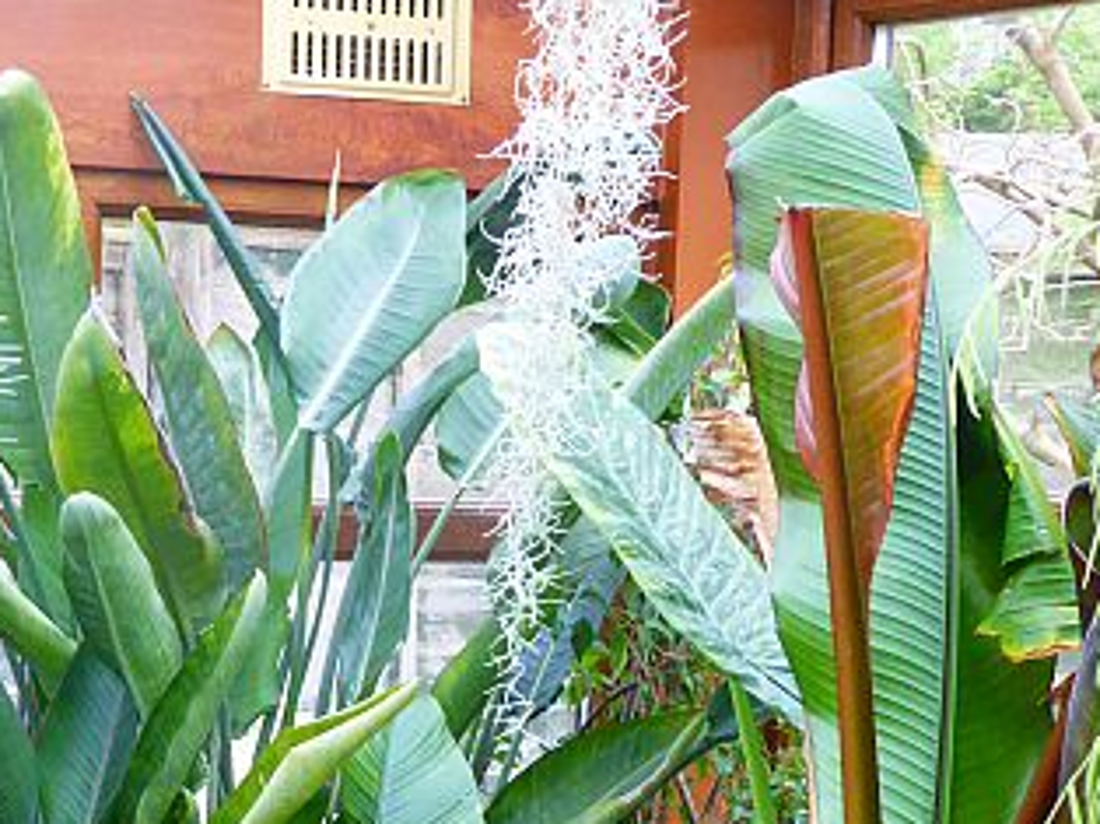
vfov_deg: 14.4
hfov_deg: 19.2
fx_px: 3239
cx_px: 354
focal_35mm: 102
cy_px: 729
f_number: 4.1
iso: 400
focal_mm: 9
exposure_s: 1/15
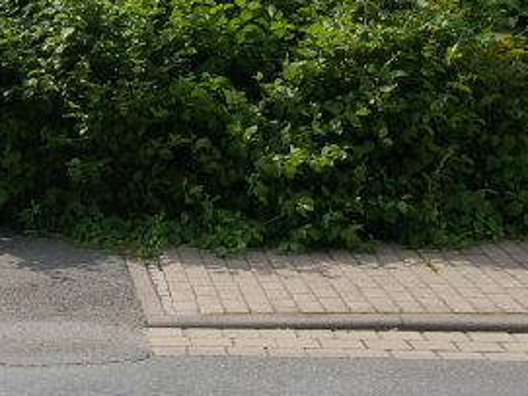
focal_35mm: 119
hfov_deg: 15.4
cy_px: 12
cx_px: -238
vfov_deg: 12.3
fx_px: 1814
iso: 200
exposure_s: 1/180
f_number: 11
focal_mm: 28
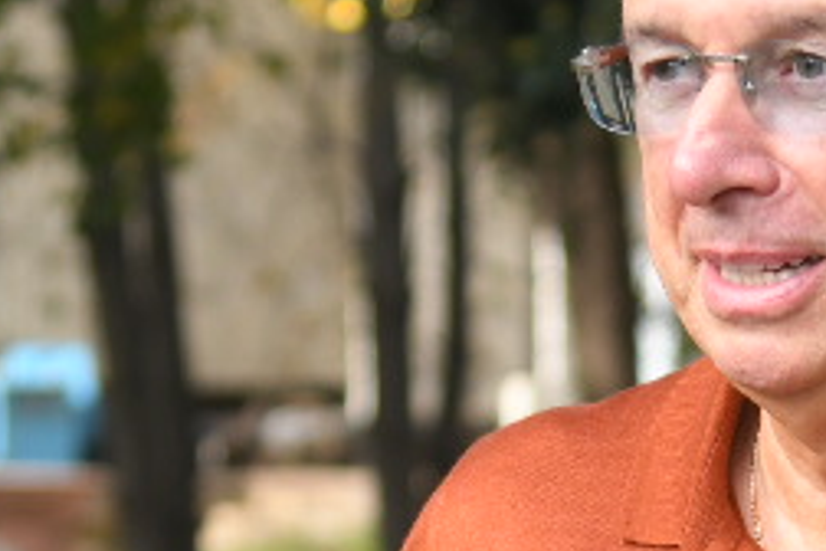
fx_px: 8099
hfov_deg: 5.8
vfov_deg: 3.9
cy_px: 708
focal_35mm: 353
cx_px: 774
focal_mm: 55
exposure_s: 1/400
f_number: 4
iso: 400
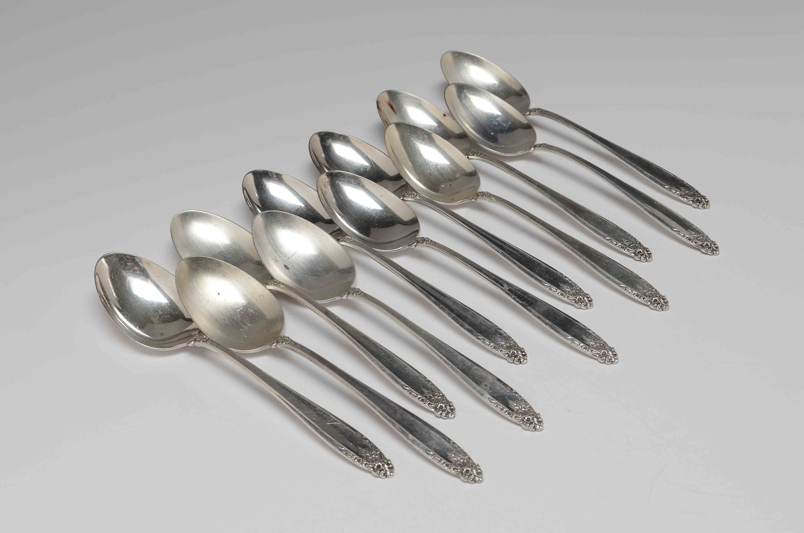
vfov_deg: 21.5
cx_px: 402
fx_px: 1404
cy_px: 266
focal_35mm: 63
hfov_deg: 32.0
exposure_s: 1/80
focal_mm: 42
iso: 100
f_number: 9
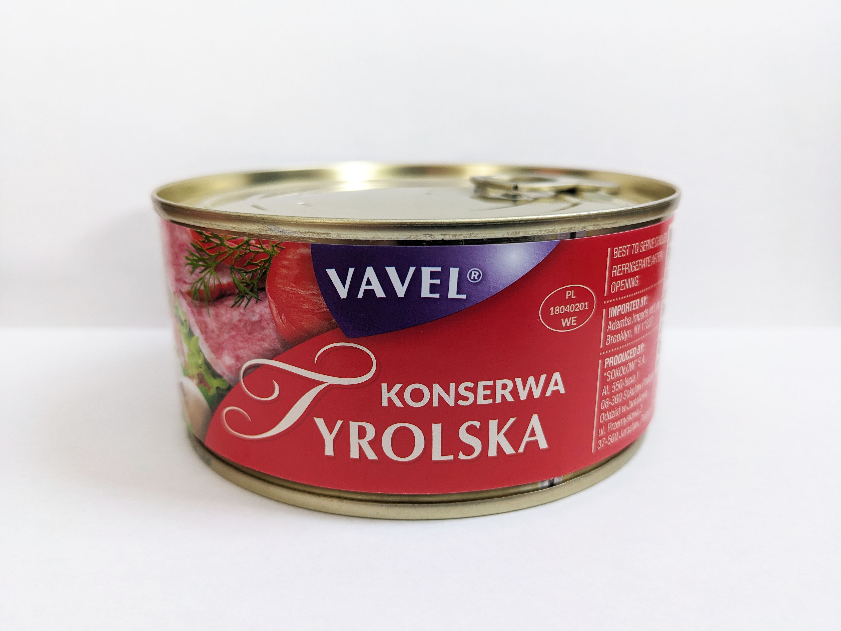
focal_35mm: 27
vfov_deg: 51.4
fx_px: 656
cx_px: 420
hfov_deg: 65.3
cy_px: 316
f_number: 1.73
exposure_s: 1/23.8
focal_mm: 4.38
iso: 149
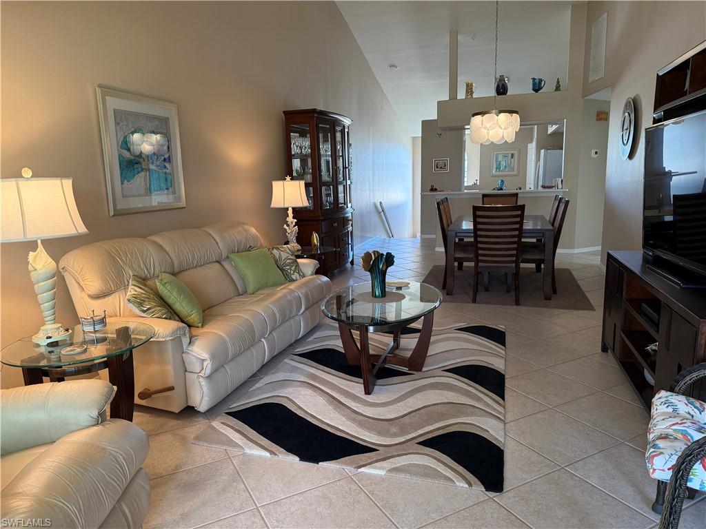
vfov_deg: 56.8
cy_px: 264
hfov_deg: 71.6
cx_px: 353
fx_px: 489
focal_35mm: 24
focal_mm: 6.76
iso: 160
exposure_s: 1/60
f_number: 1.78
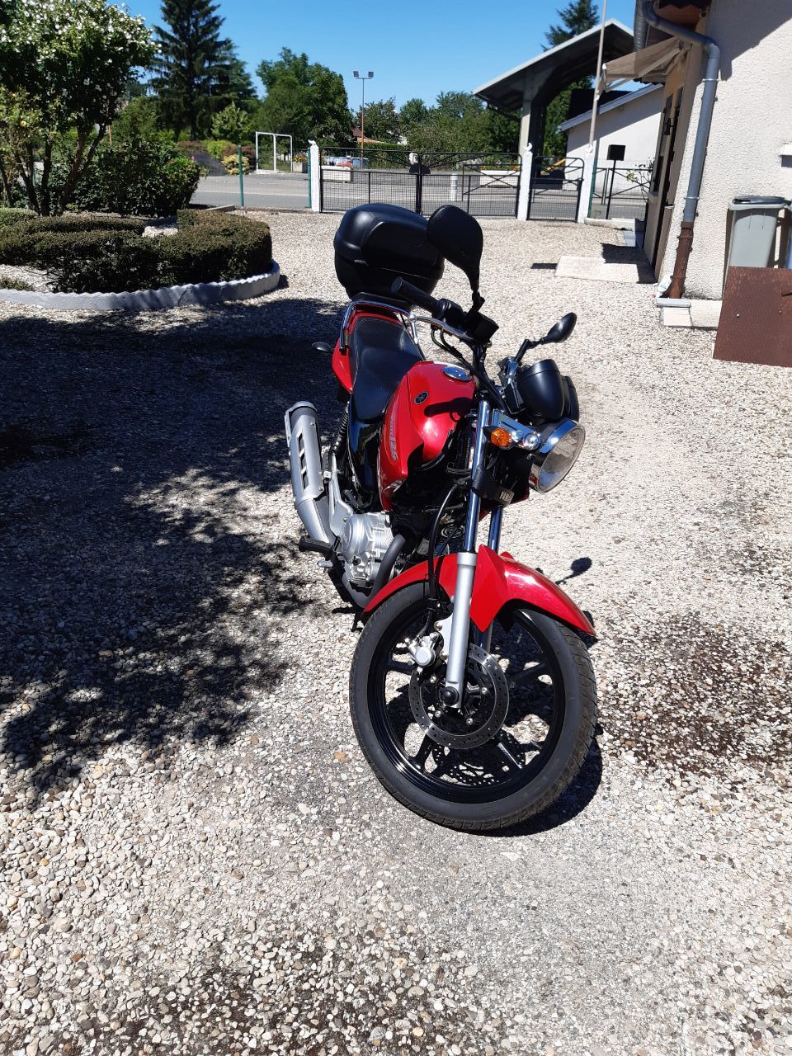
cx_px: 396
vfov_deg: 67.3
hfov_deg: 53.1
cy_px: 528
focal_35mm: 26
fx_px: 793
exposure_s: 1/2208
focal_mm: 3.92
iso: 40
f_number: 1.7
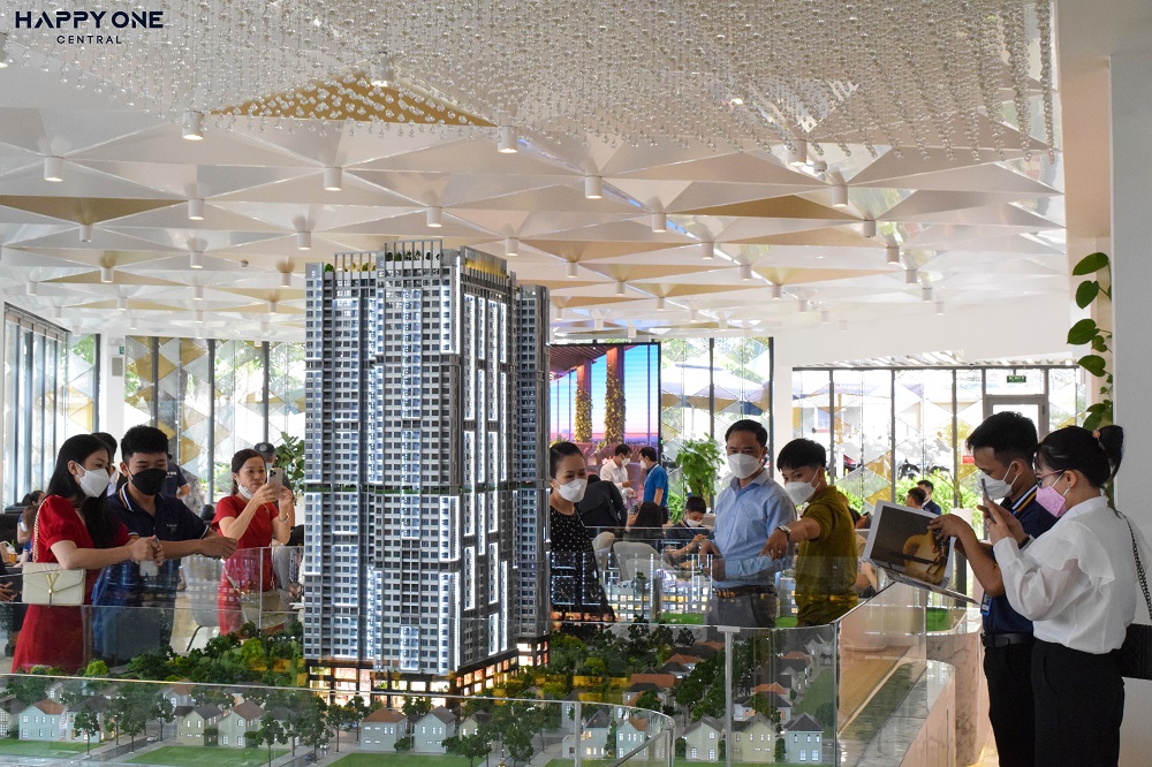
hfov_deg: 41.1
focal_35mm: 48
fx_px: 1535
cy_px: 384
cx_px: 576
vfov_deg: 28.1
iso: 3200
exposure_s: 1/125
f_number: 13
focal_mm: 32
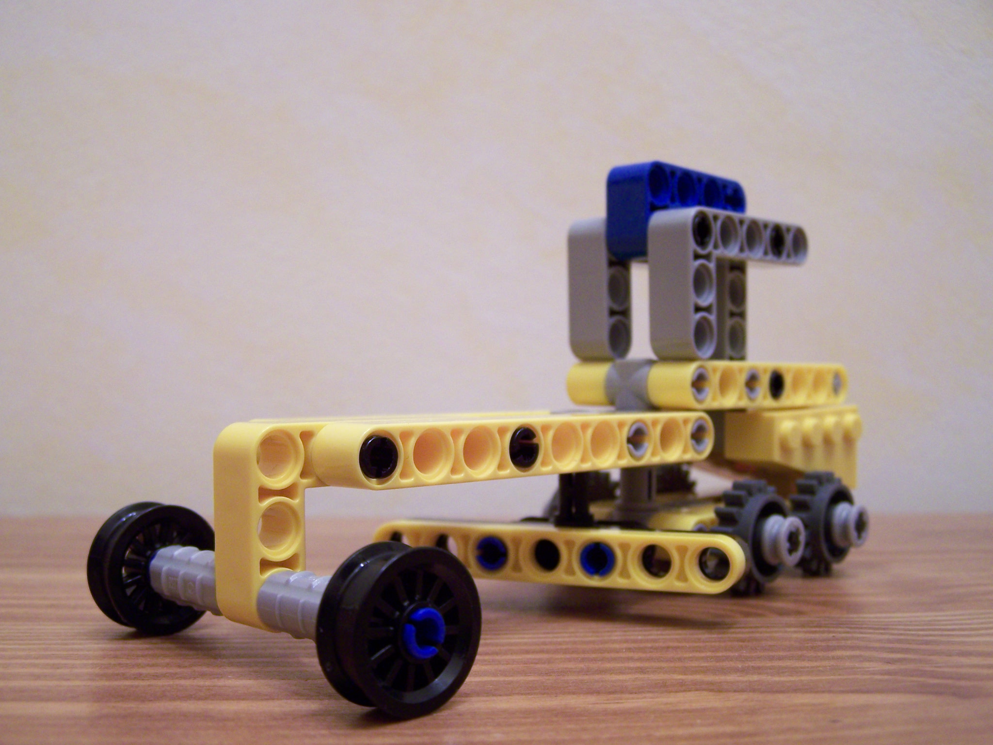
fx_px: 1090
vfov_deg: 37.7
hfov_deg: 49.0
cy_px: 372
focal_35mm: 38
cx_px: 496
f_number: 2.8
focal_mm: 6.3
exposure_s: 1/8
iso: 160
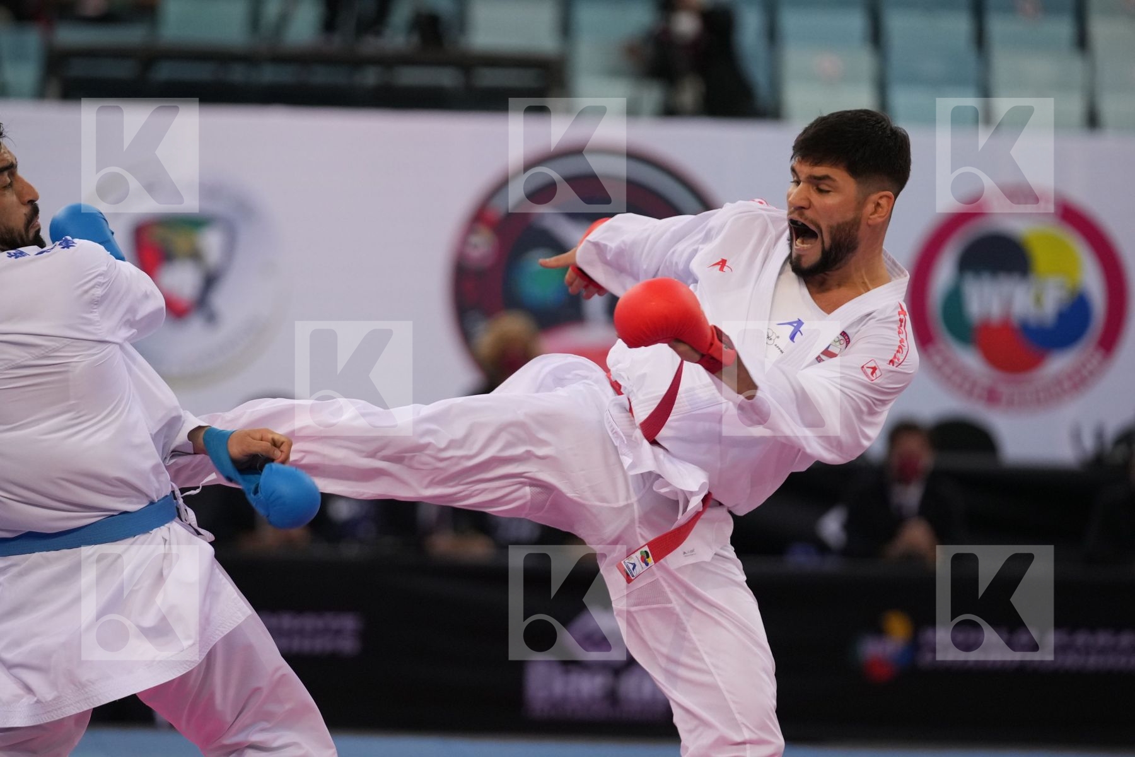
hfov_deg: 7.5
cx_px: 568
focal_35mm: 276
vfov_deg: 5.0
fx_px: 8701
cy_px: 378
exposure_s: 1/1000
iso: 1600
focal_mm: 184
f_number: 2.8
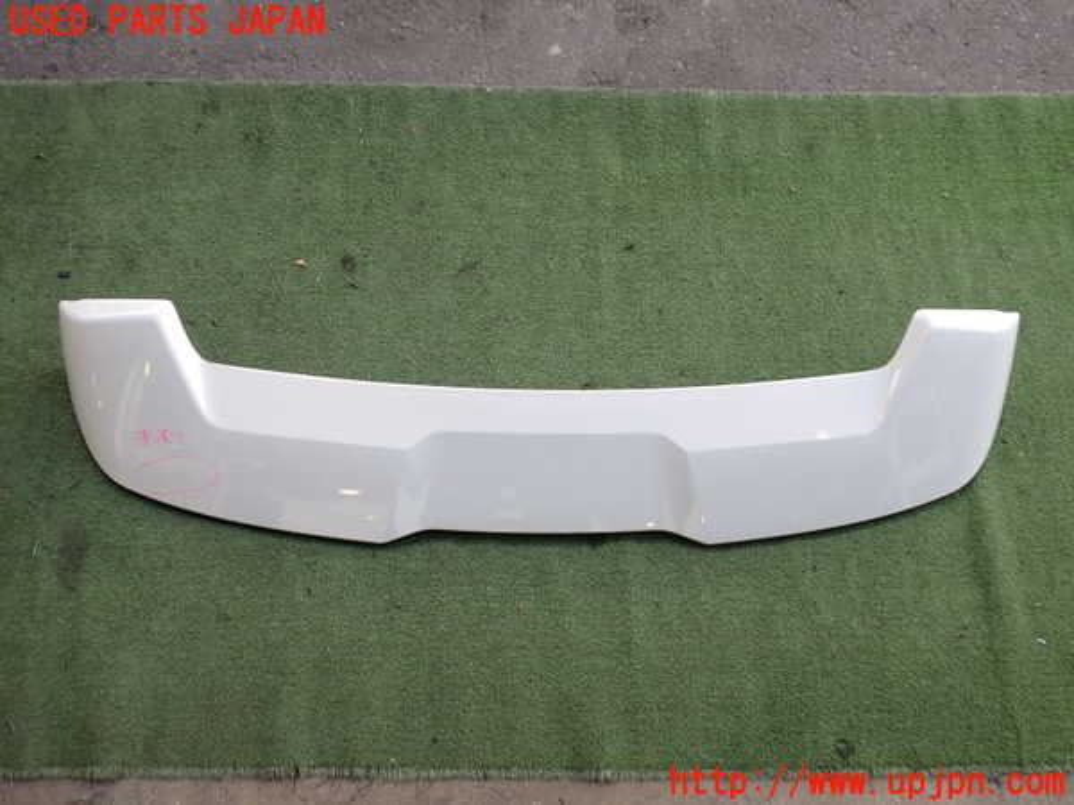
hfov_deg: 60.0
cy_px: 402
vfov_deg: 46.8
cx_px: 537
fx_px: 931
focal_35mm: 30
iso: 160
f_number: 2.3
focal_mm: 5.4
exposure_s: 1/125
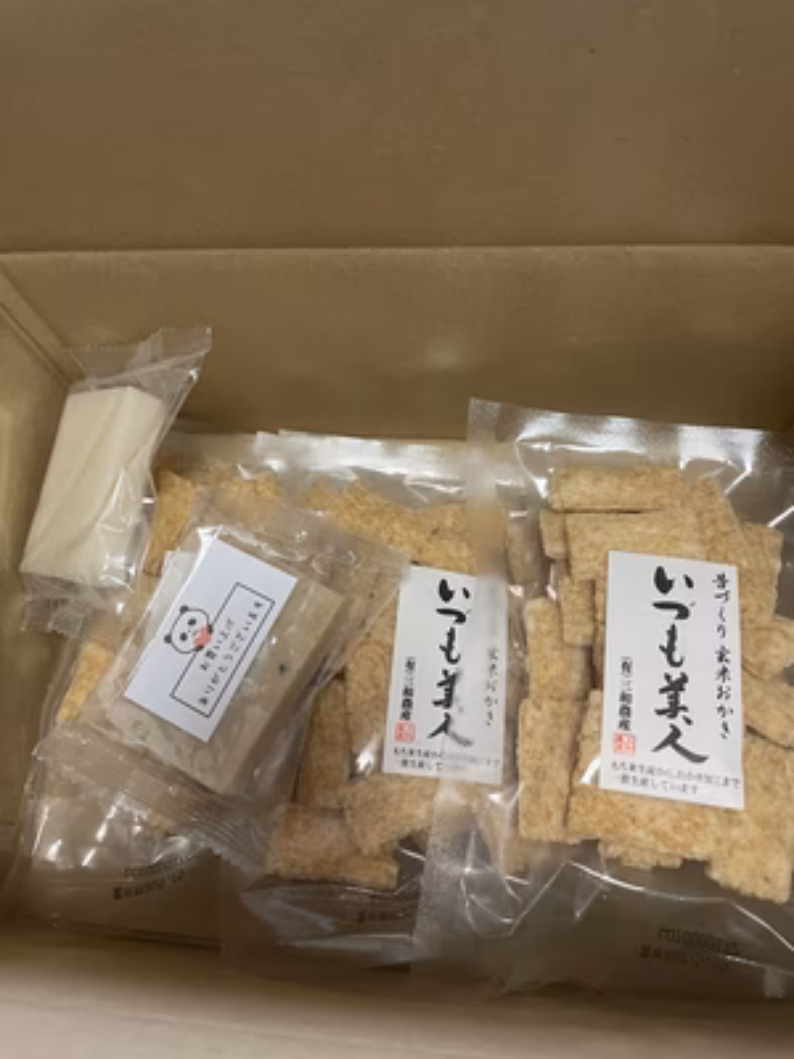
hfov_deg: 53.1
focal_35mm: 26
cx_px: 397
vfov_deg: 67.3
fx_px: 795
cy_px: 530
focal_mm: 4.2
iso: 200
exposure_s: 1/60
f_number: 1.6
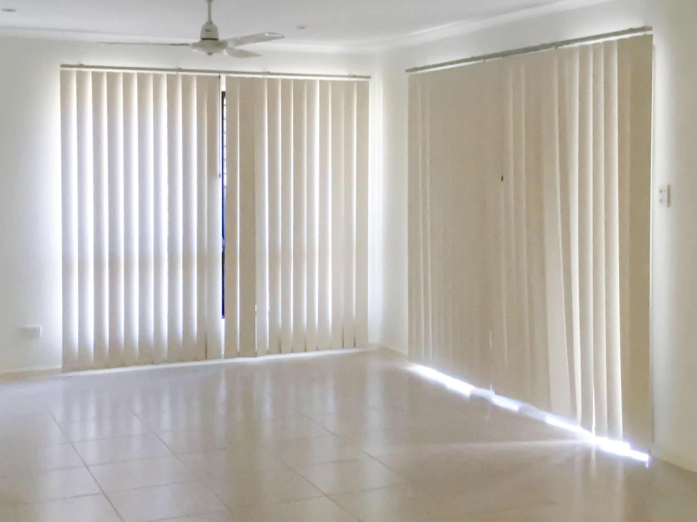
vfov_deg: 30.2
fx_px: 966
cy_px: 311
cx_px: 320
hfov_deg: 39.6
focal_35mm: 48
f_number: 2.4
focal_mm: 3.3
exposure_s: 1/33
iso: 160
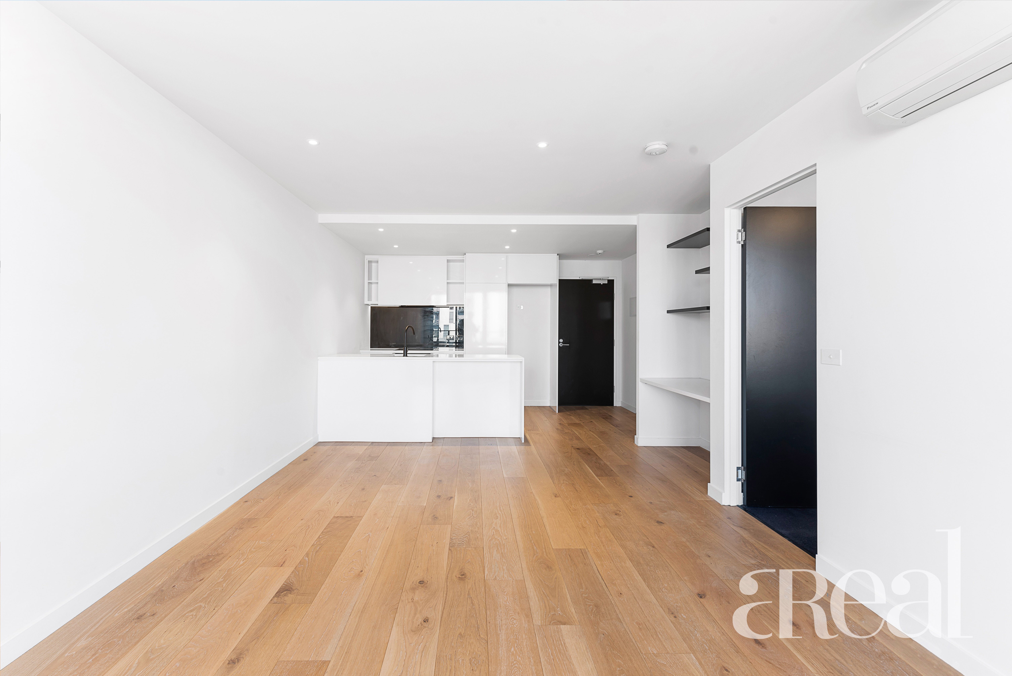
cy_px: 338
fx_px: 422
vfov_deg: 77.4
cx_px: 506
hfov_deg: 100.4
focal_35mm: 15
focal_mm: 15
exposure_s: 1/30
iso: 100
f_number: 9
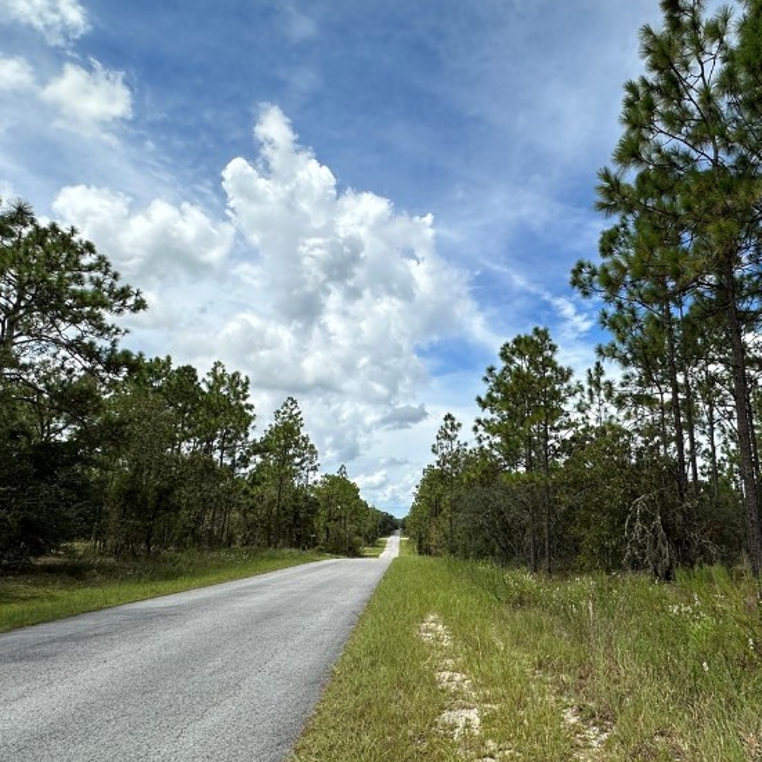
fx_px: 573
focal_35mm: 23
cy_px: 389
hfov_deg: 65.1
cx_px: 520
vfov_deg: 67.3
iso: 50
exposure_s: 1/3300
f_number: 2.2
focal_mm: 2.22
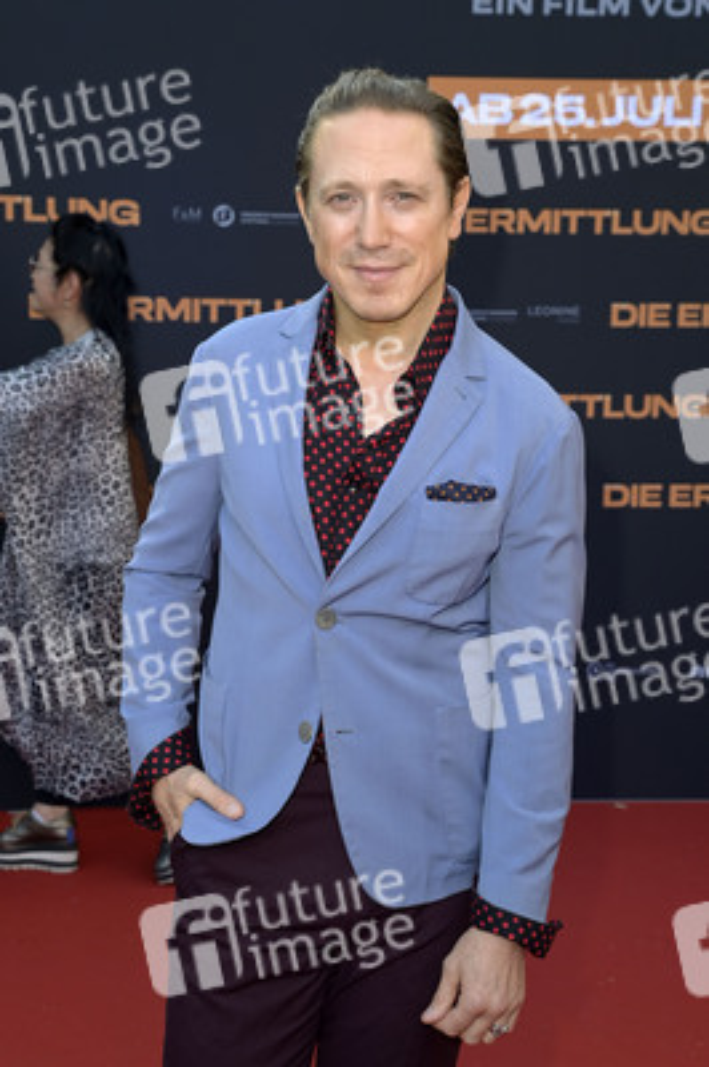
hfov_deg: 23.3
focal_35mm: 58
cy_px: 534
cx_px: 354
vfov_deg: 34.5
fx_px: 1716
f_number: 7.1
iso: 640
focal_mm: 58
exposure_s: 1/250
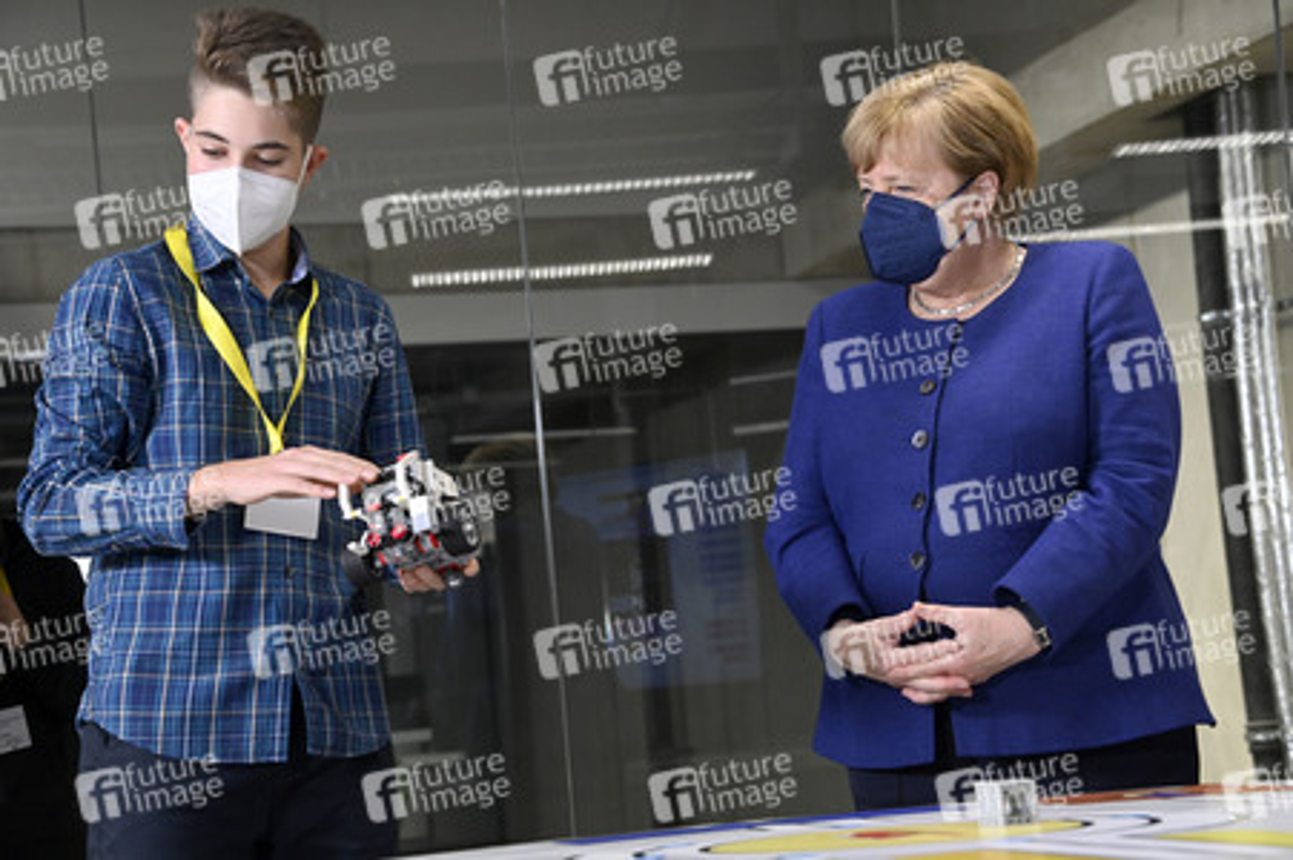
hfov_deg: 24.8
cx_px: 646
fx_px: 2943
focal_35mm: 82
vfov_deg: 16.6
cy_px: 430
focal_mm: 82
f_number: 6.3
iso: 4000
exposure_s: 1/400
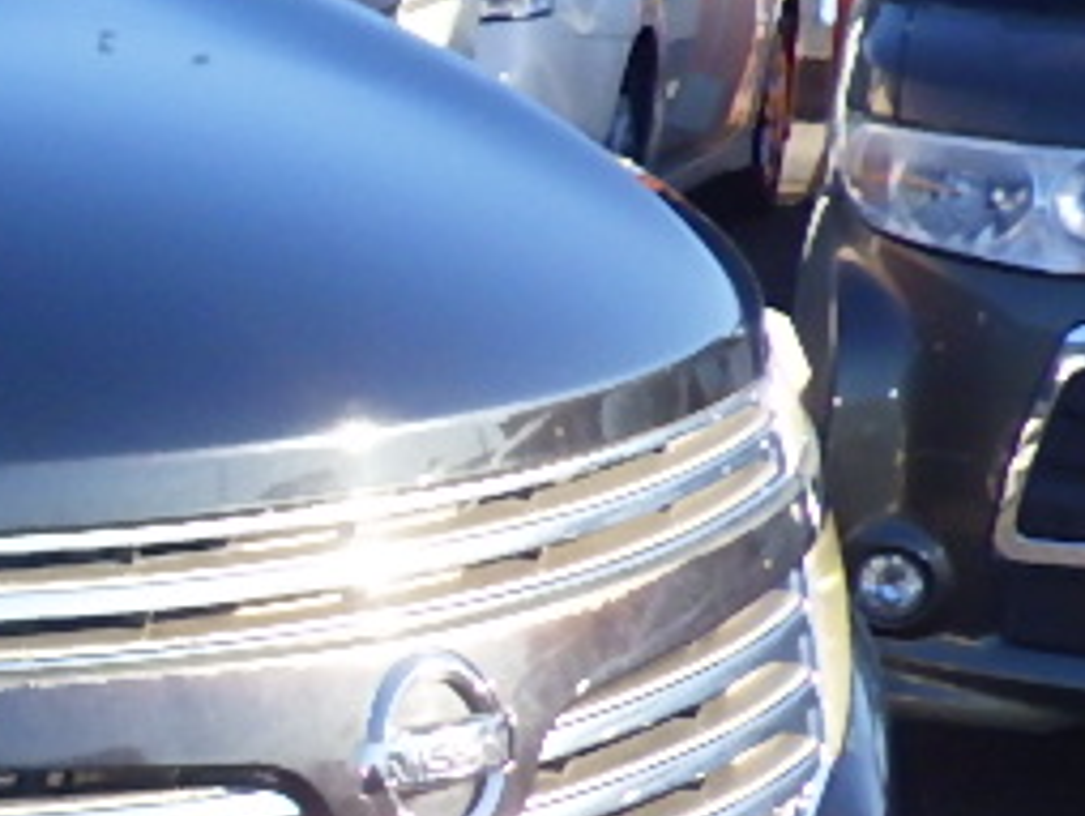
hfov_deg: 12.7
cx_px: -1021
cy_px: 585
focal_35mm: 137
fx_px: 4298
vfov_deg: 10.8
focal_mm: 6.1
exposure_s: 1/400
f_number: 4.6
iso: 250
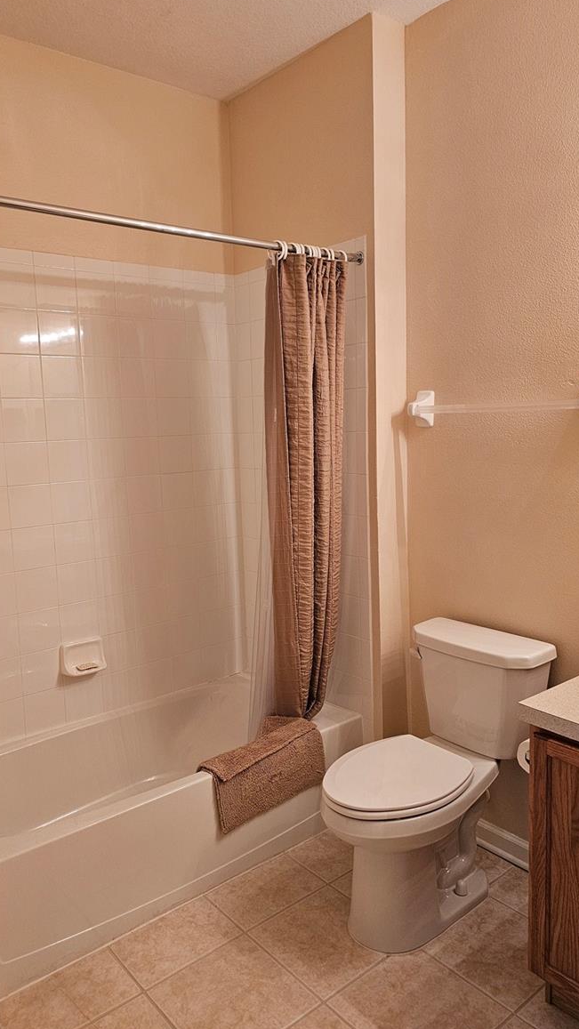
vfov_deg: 71.9
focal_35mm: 26
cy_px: 506
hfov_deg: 44.4
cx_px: 265
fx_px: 709
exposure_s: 1/120
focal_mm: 6.3
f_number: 1.7
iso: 400
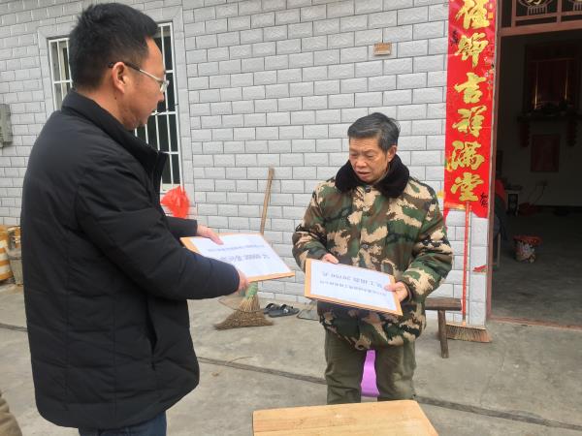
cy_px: 218
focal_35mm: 29
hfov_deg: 61.7
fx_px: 488
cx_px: 291
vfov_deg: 48.2
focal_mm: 4.15
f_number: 2.2
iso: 25
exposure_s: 1/167
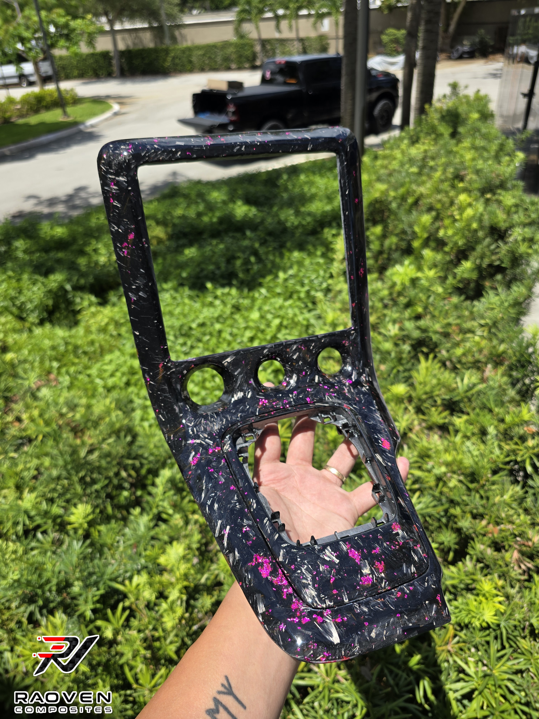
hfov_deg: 58.9
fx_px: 478
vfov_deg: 73.9
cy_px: 360
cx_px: 270
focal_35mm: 23
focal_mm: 6.3
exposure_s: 1/625
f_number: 1.7
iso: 12
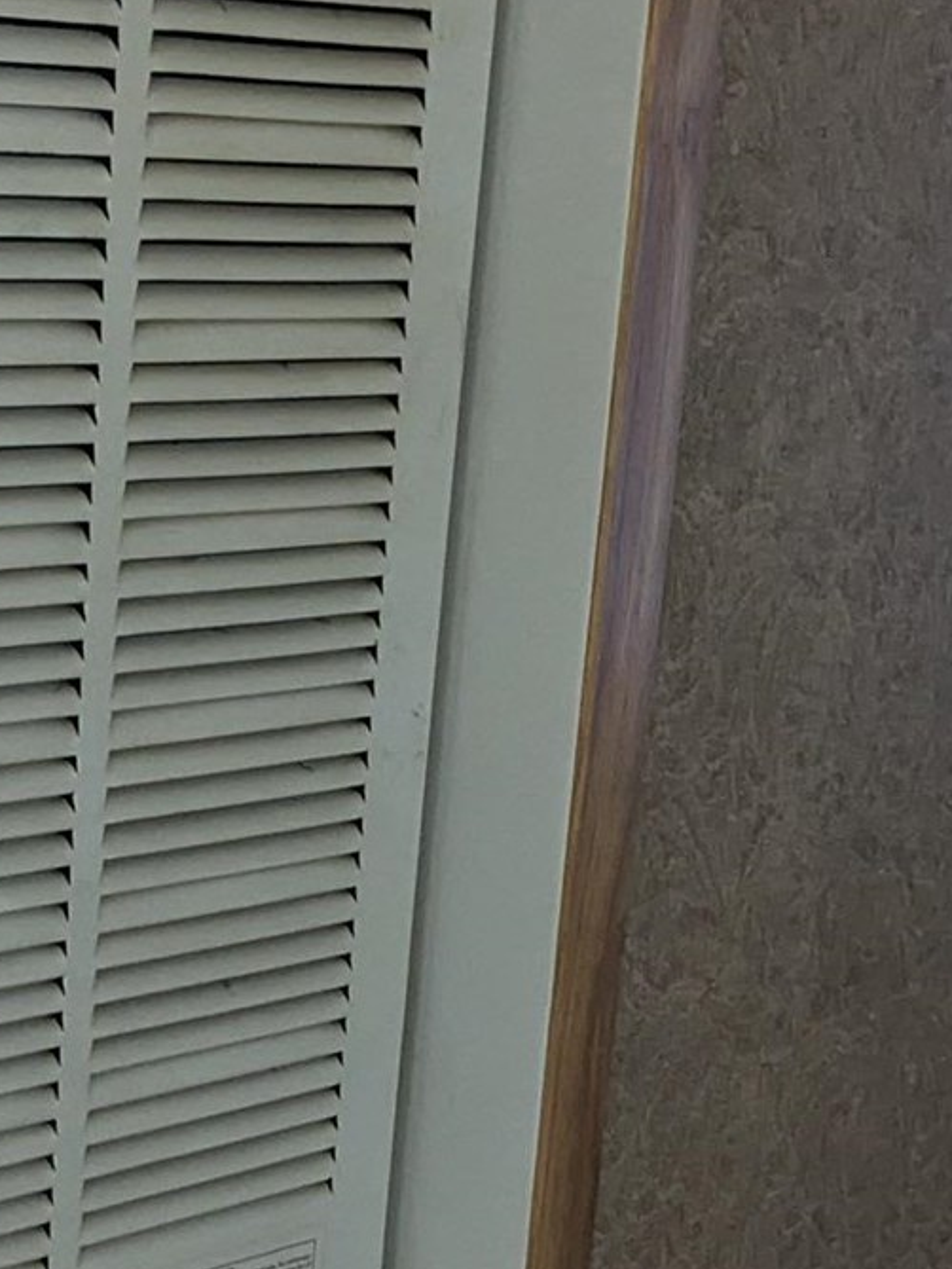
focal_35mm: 93
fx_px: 3409
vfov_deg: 20.8
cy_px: 1070
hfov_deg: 15.9
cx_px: 305
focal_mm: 4.38
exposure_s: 1/24
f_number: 1.73
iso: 240
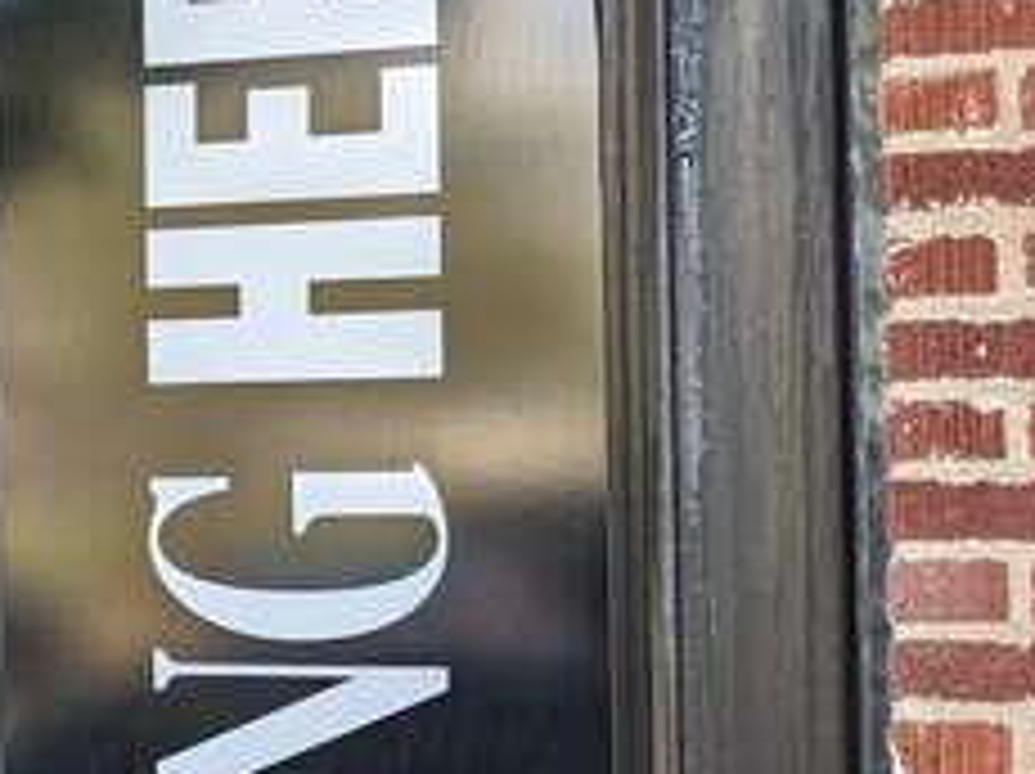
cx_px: -666
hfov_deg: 17.9
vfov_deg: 15.7
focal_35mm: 94
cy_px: 472
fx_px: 2808
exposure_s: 1/239
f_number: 1.73
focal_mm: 4.38
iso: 50
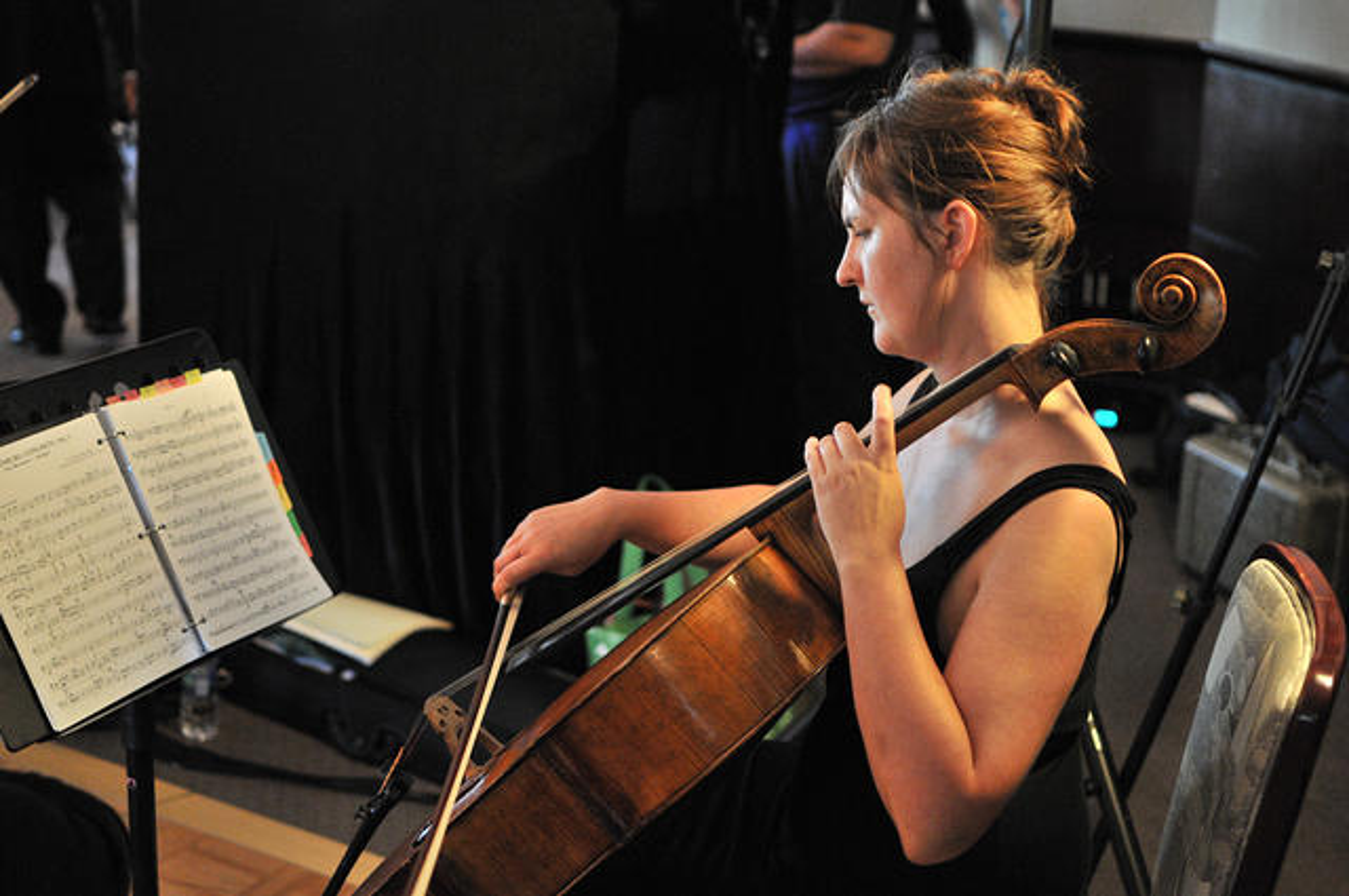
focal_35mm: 52
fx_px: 1965
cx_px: 674
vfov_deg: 25.7
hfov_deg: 37.9
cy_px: 448
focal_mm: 35
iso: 1400
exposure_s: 1/100
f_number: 1.8
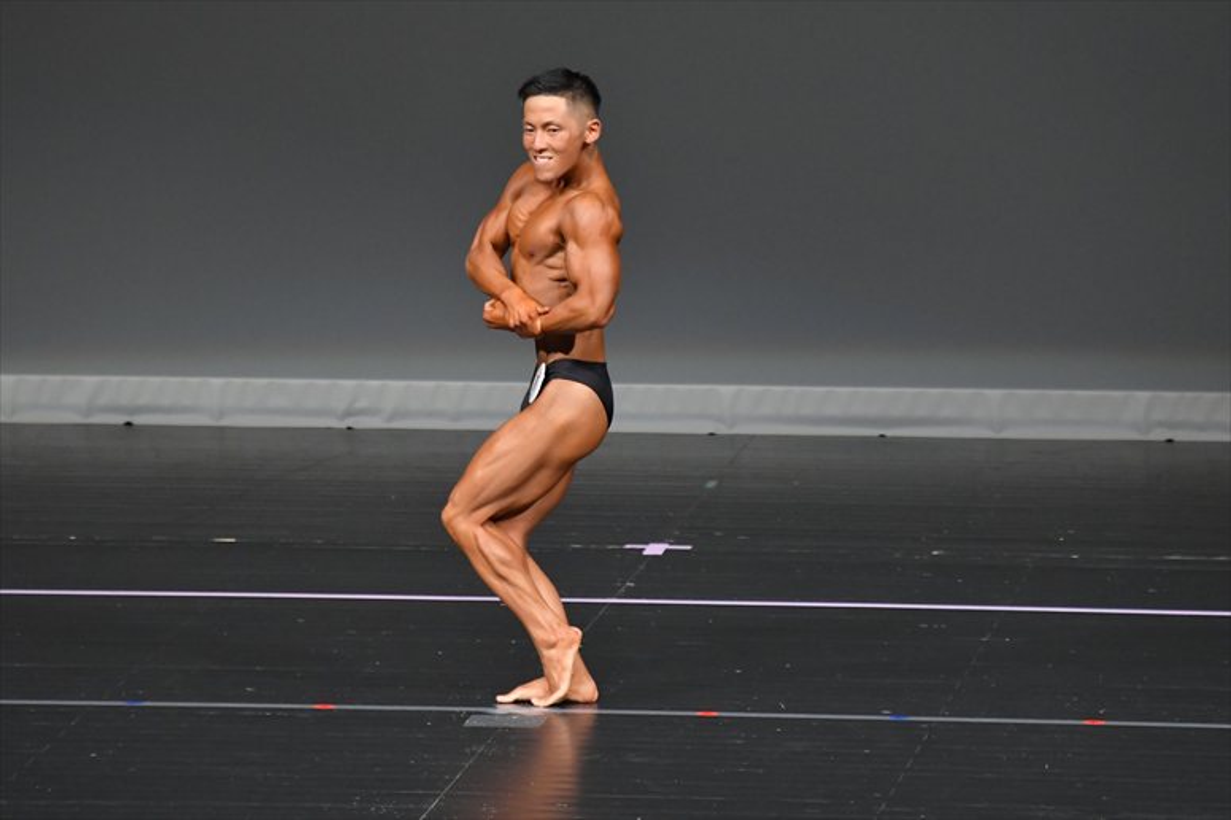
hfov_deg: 5.5
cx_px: 616
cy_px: 410
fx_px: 12817
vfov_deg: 3.7
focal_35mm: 375
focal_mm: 250
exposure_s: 1/400
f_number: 5.6
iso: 4000
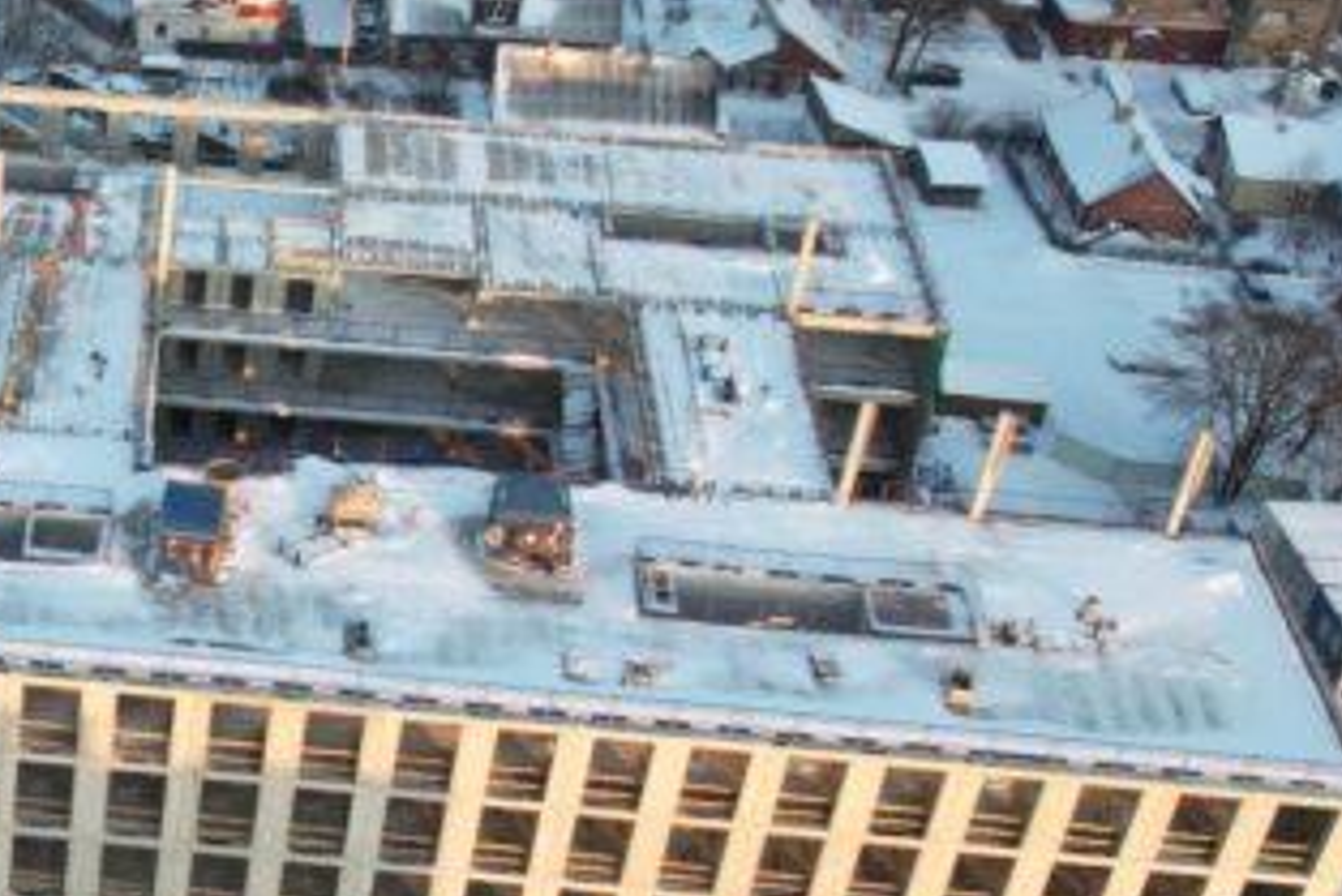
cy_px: 637
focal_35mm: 72
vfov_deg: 18.9
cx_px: -202
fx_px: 2685
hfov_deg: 25.6
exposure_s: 1/240
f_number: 2.8
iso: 100
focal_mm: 8.38
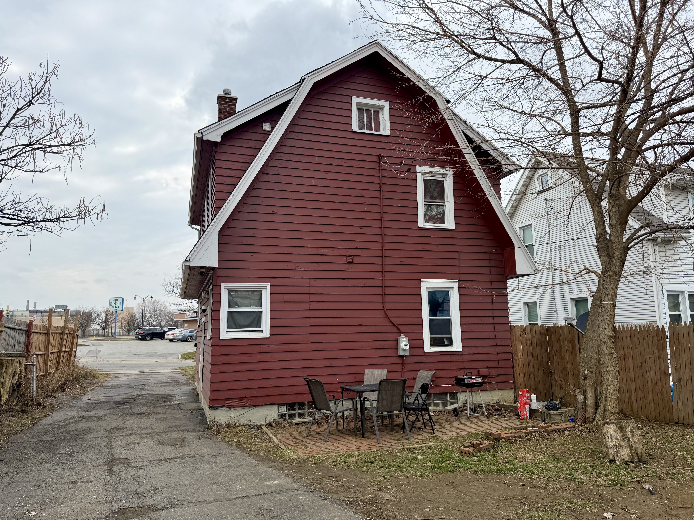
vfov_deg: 56.8
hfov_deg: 71.6
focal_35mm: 24
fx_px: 481
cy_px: 260
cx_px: 347
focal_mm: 6.76
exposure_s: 1/2169
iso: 80
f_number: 1.78
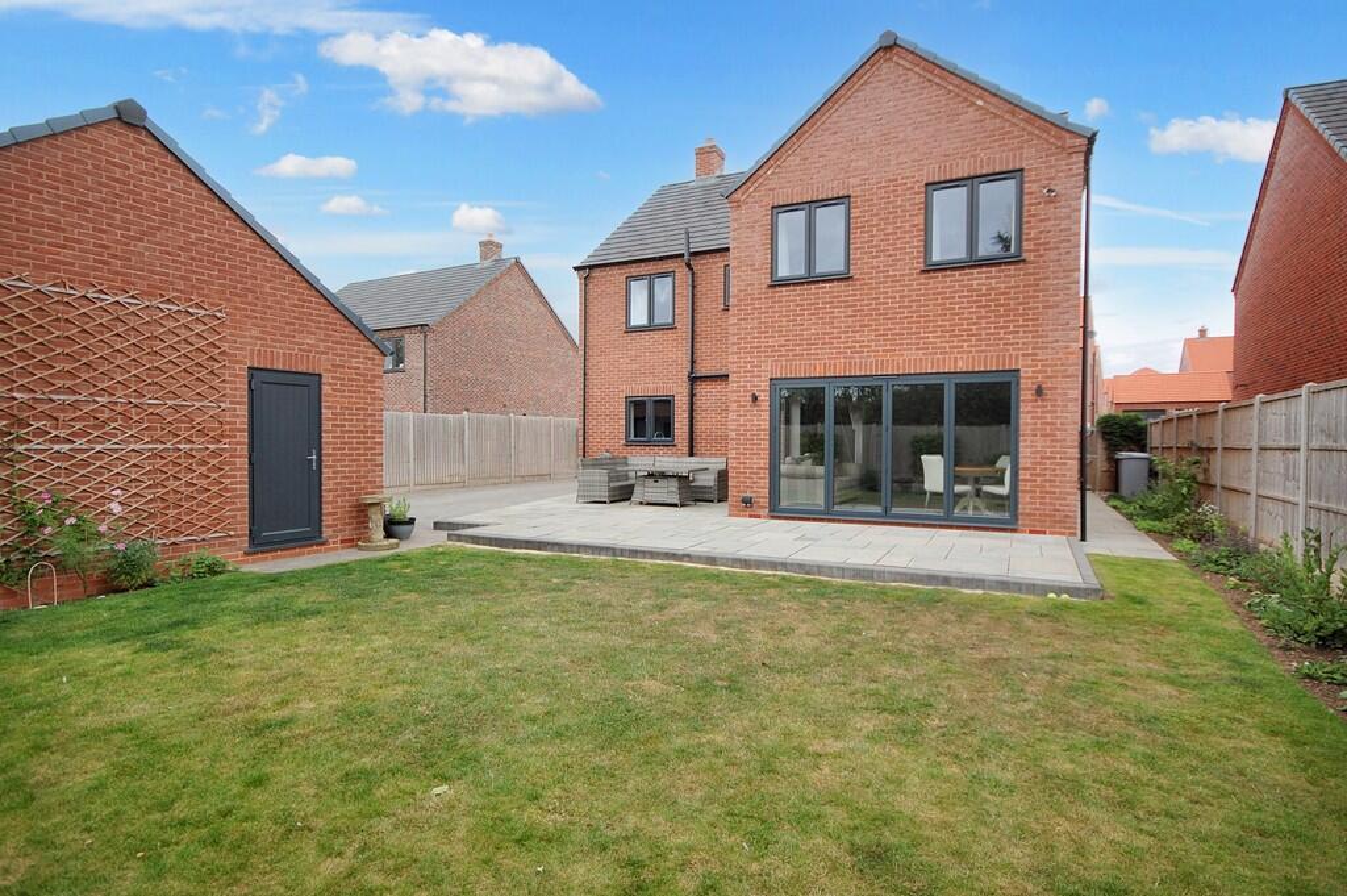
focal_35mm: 20
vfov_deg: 63.1
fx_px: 729
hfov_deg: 85.5
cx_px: 674
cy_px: 448
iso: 200
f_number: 6.3
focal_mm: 13
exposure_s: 1/160
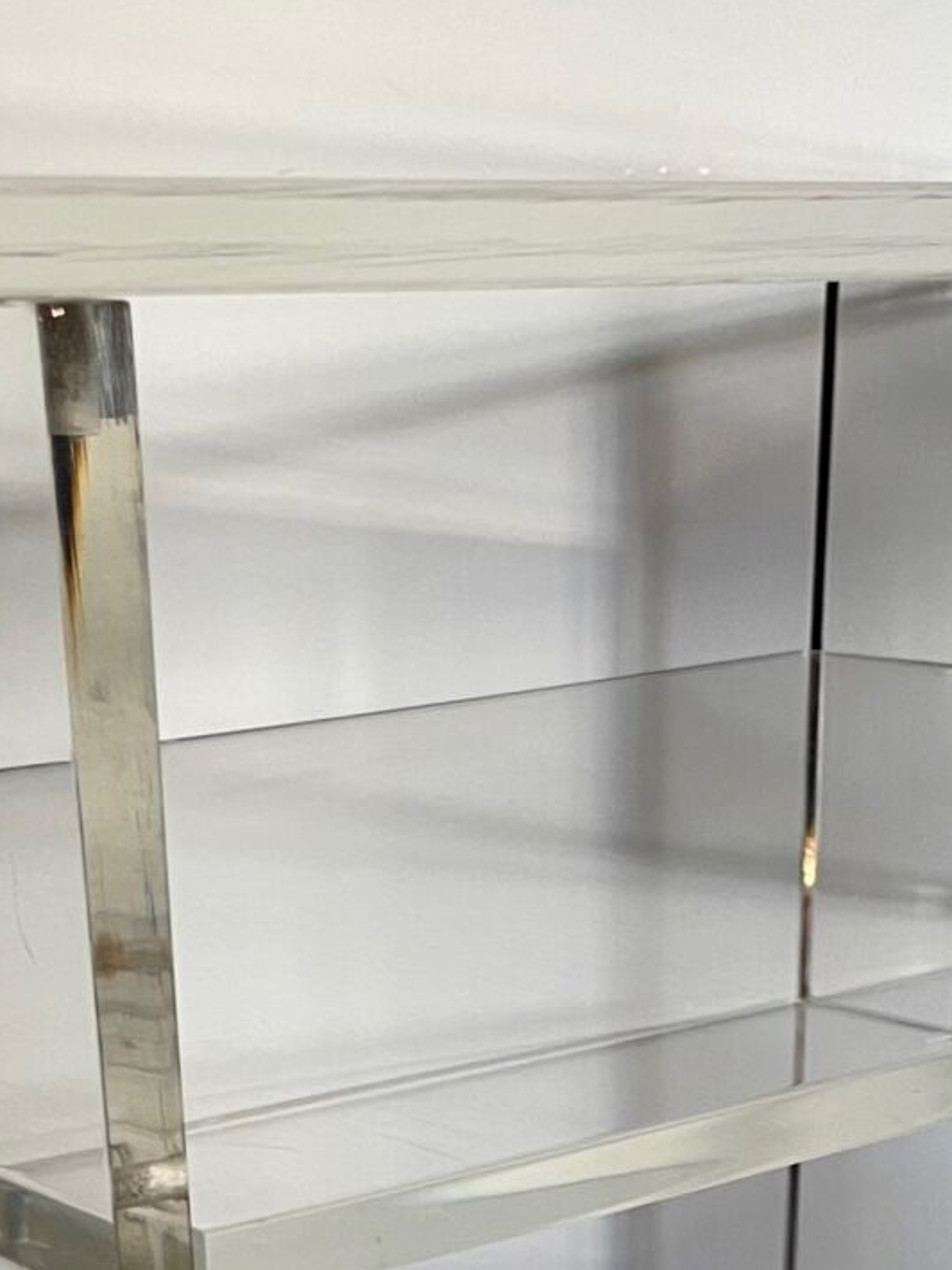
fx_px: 2642
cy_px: 1721
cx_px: 428
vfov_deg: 23.4
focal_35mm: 72
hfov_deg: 20.4
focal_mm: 4.2
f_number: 1.6
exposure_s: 1/50
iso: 64
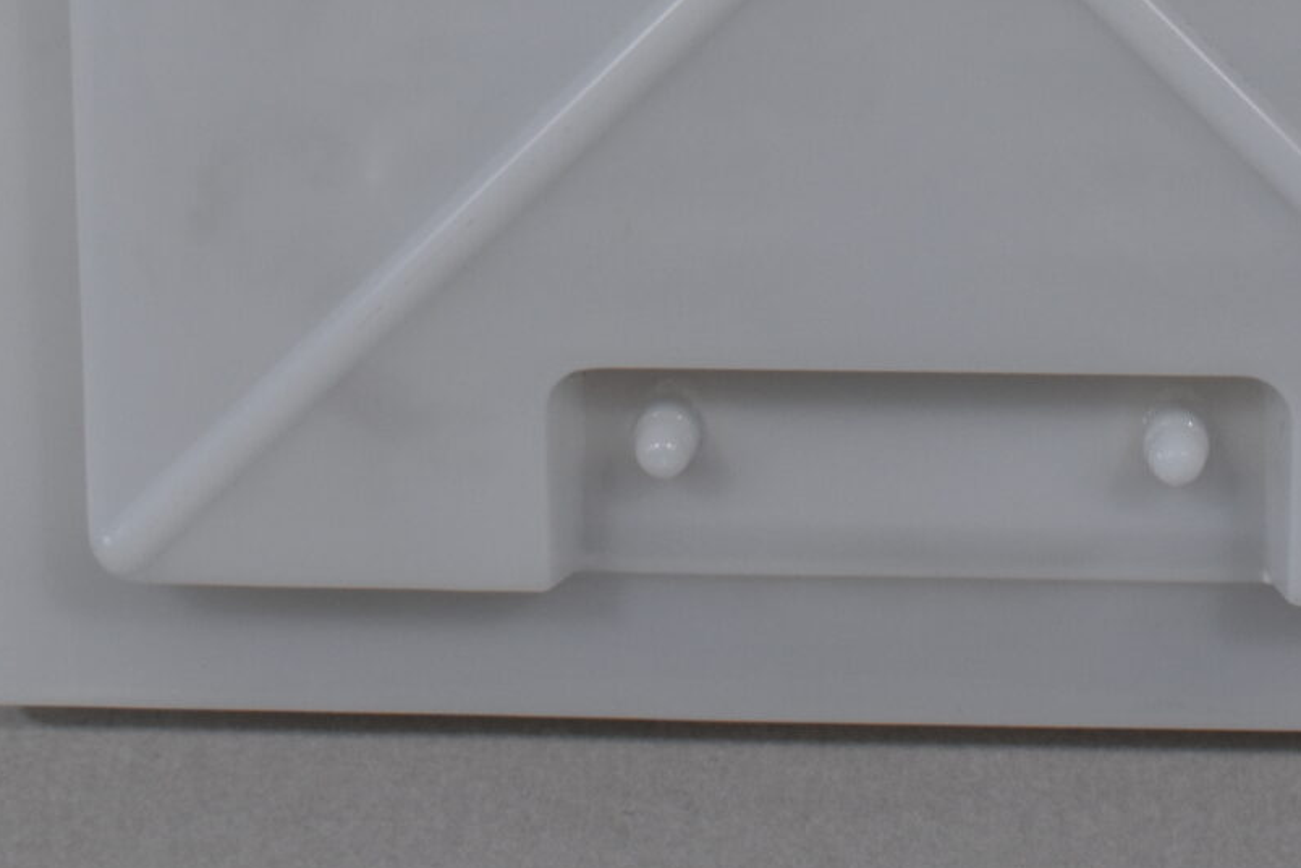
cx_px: 948
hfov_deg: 14.8
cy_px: -279
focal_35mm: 139
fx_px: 5008
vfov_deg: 9.7
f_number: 5.6
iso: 250
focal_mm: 29
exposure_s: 1/125
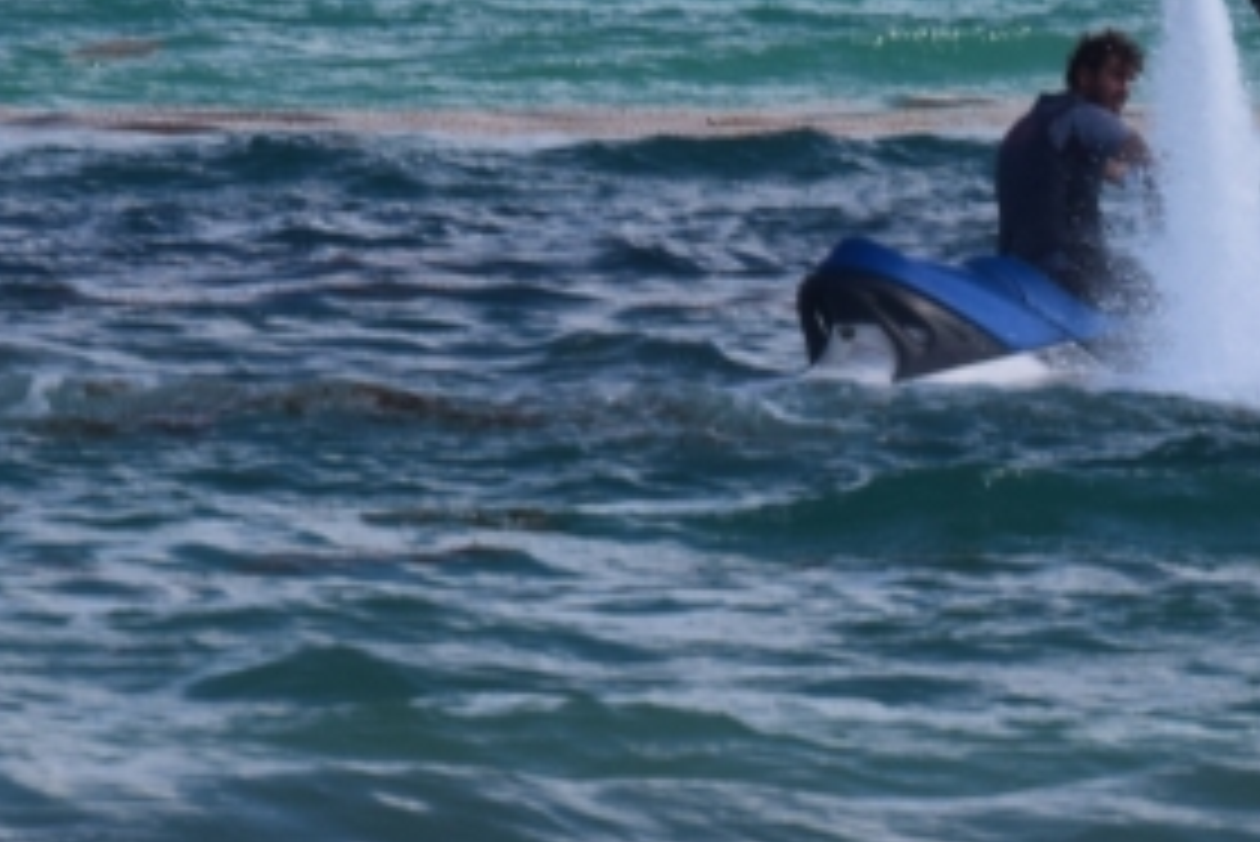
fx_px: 38413
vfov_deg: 1.3
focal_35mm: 1097
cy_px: 288
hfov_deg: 1.9
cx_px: 1102
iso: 250
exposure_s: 1/500
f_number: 11
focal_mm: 200
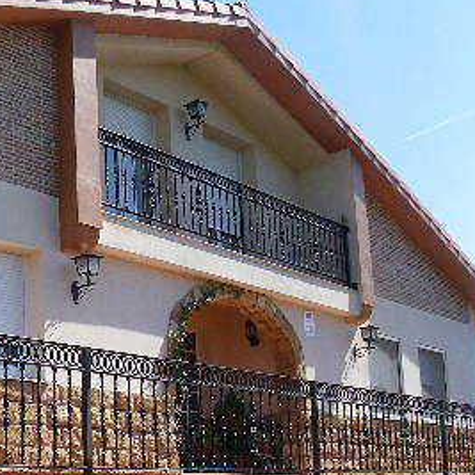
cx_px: 36
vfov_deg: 30.4
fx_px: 854
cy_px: 379
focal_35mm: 55
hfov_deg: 29.6
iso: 50
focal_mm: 4.6
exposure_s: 1/125
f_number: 7.1
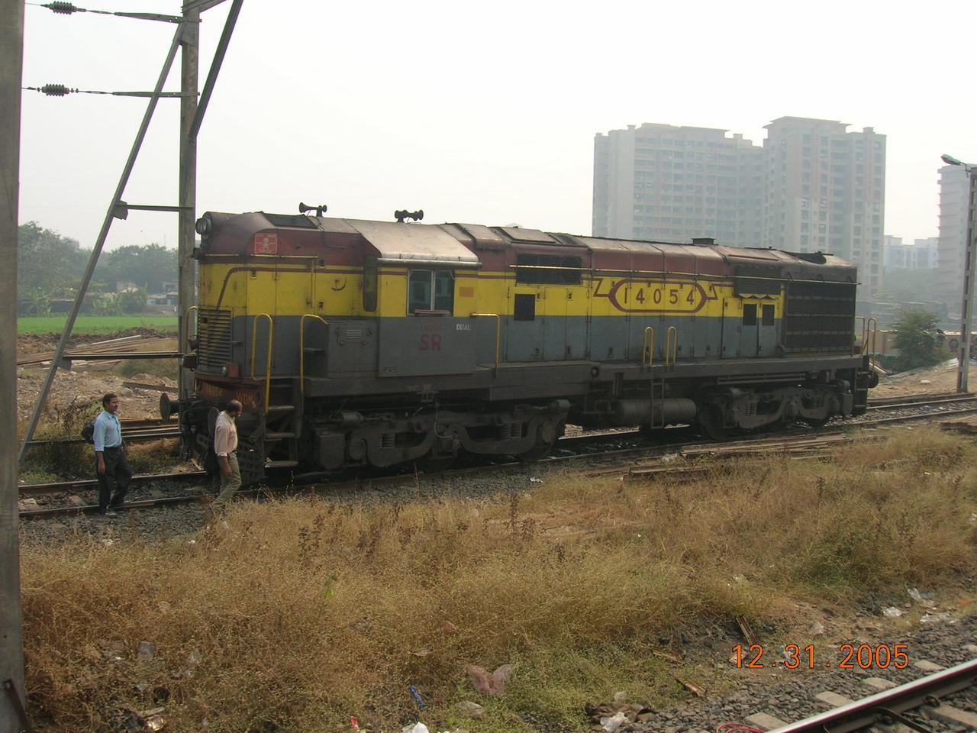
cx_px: 488
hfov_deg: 54.0
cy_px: 366
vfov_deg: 41.8
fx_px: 960
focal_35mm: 34
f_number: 4.9
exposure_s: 1/230
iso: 50
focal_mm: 5.7
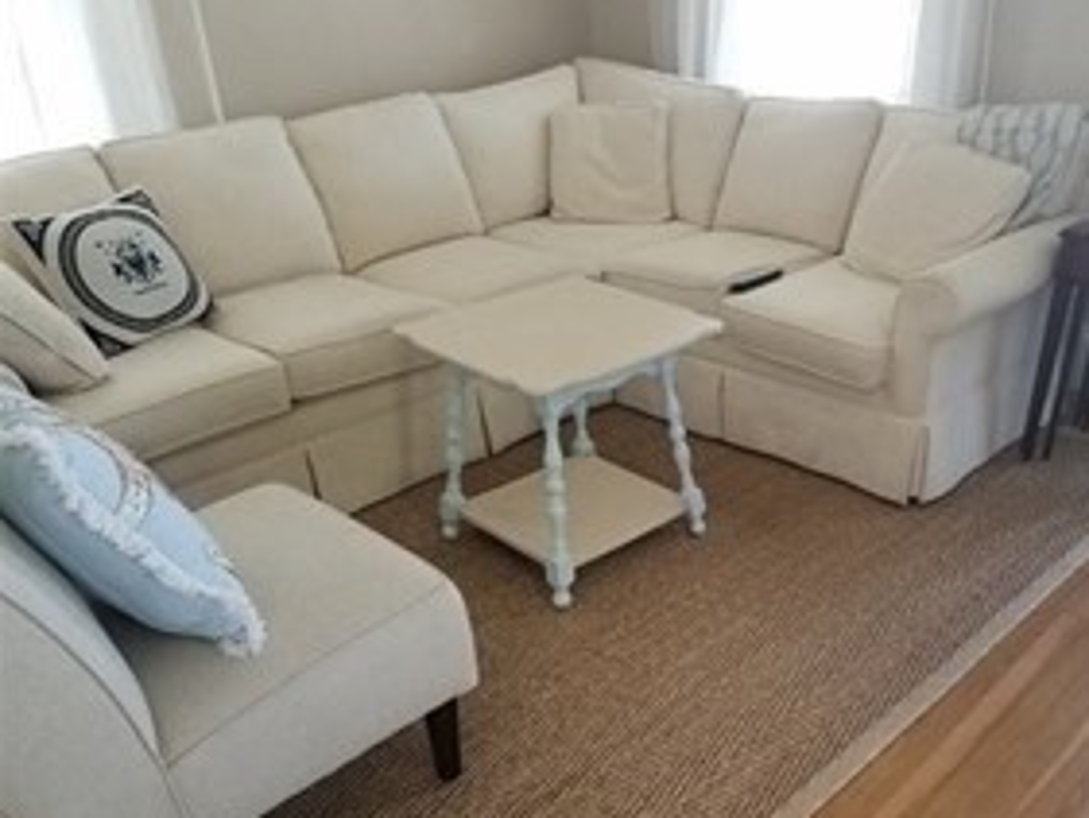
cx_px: 667
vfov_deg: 44.1
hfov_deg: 56.3
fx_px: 1007
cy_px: 465
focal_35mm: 32
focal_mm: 4.2
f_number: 1.7
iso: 200
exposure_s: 1/60
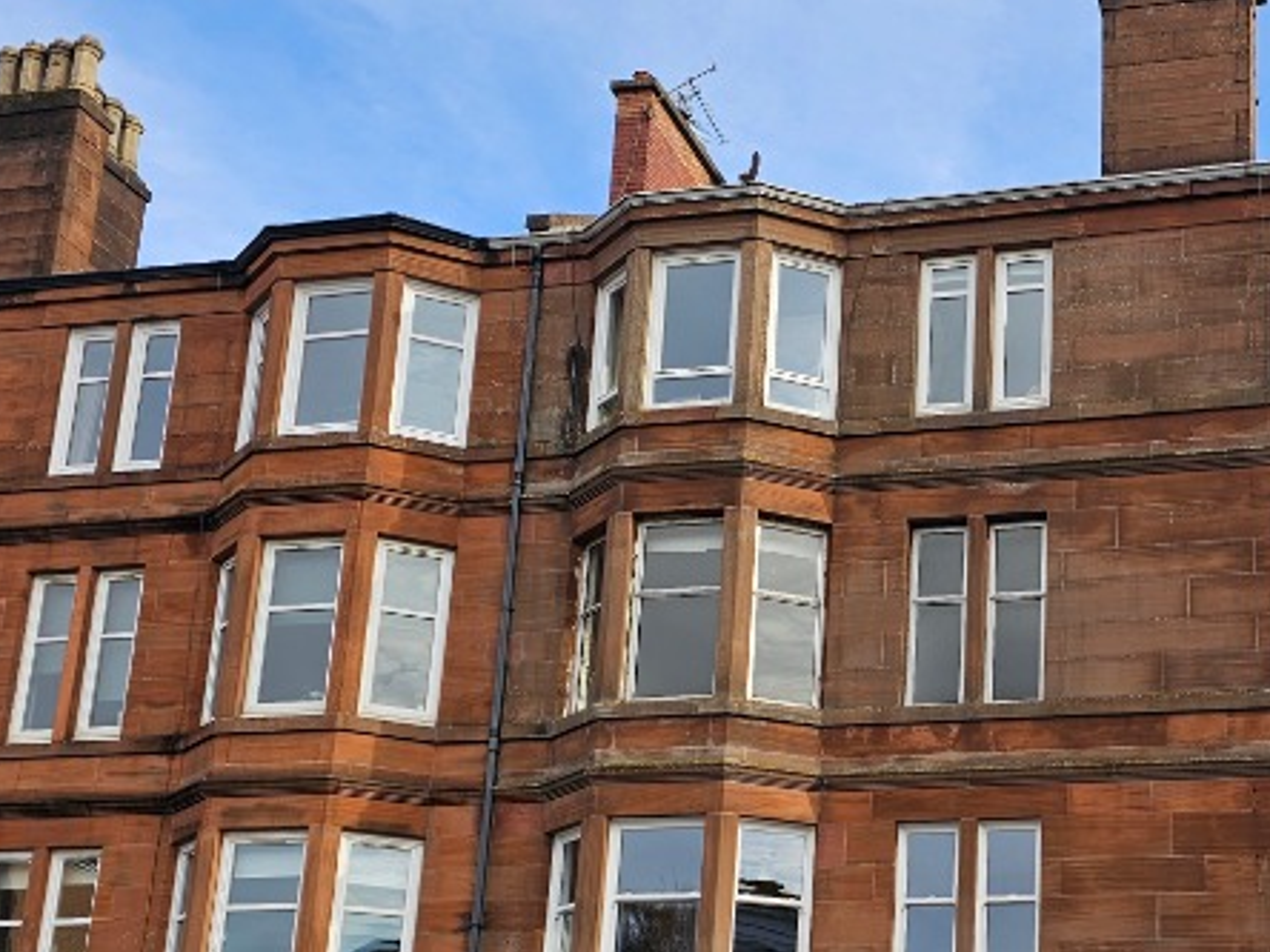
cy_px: 775
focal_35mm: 53
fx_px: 1944
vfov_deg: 26.9
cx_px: 1098
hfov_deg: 34.5
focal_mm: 6.3
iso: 10
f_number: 1.7
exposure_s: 1/282
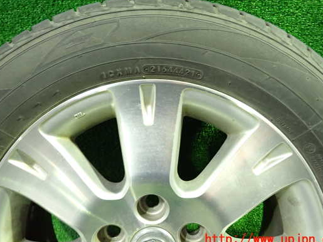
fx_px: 271
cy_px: 107
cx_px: 159
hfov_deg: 61.6
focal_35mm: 29
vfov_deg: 48.2
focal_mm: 4.5
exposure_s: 1/30
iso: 800
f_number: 2
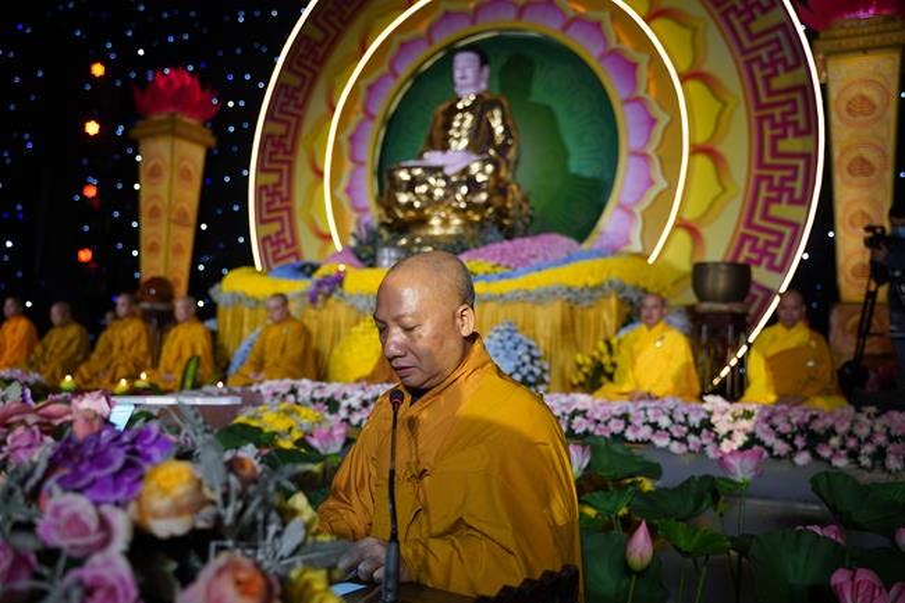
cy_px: 302
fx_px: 854
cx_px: 452
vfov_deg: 38.9
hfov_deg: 55.8
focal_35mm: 34
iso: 250
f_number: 2.8
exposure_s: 1/40
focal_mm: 34
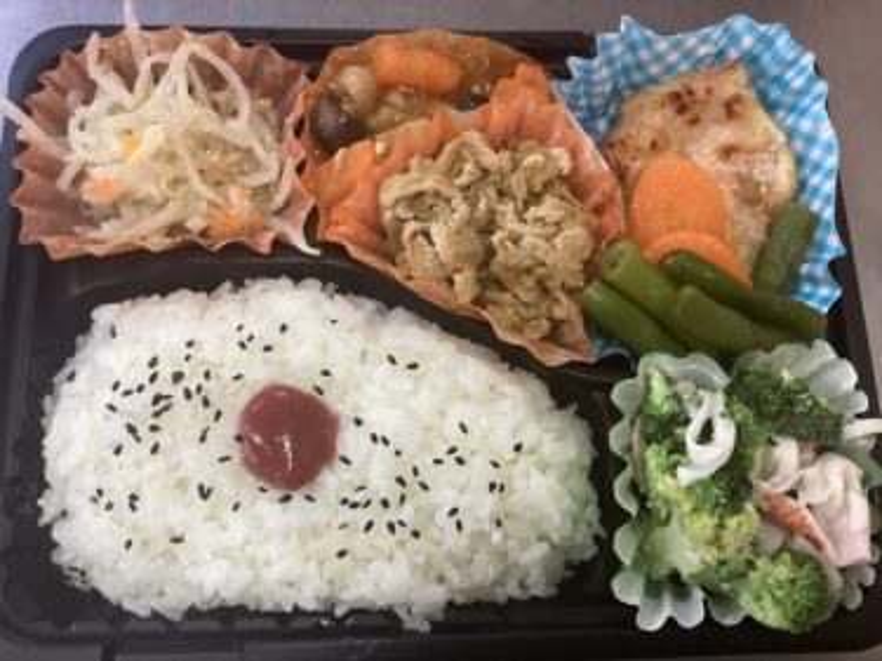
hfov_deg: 58.4
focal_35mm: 31
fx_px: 790
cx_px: 441
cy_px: 330
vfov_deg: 45.4
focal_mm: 3.3
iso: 200
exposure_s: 1/60
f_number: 2.4
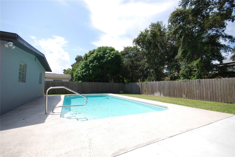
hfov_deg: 100.3
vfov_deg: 77.4
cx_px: 118
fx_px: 98
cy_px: 78
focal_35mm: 15
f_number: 7.1
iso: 100
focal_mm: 10
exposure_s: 1/200
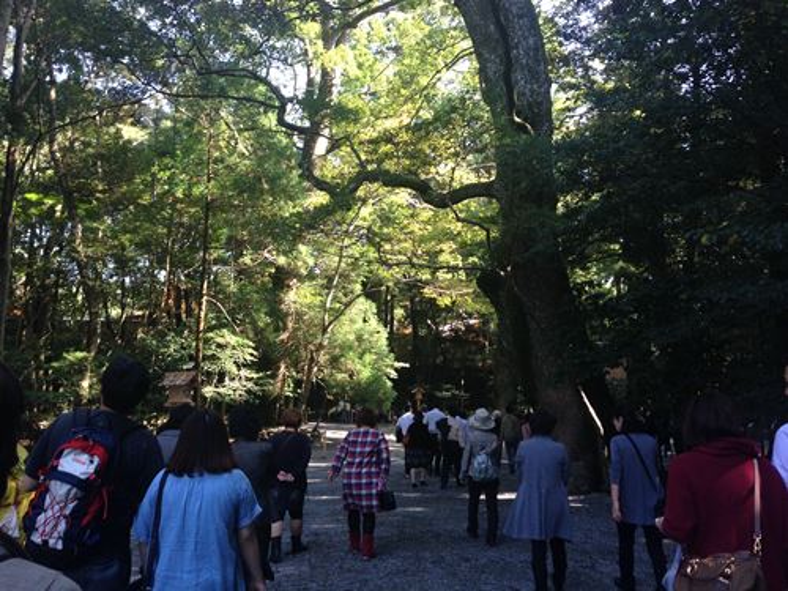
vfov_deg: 42.9
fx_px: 751
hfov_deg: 55.4
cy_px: 296
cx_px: 394
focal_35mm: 33
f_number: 2.4
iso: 100
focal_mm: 4.12
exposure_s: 1/120
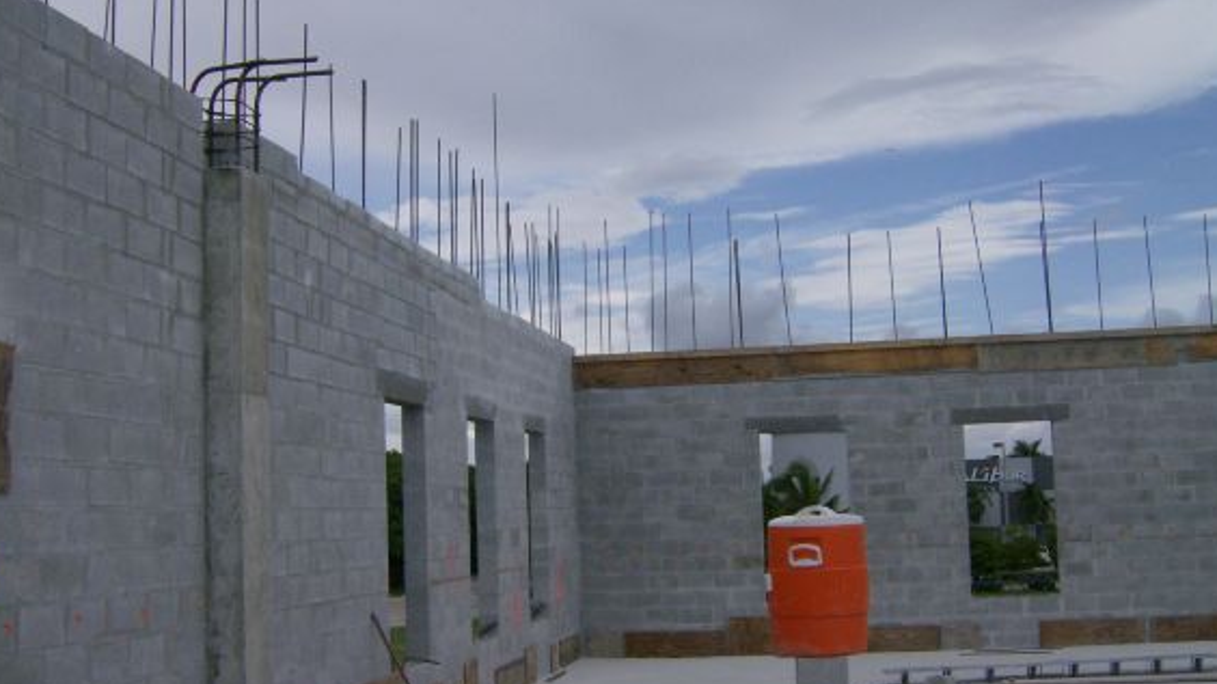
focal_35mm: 46
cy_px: 322
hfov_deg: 44.6
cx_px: 576
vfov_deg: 25.9
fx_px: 1484
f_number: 4.7
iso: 100
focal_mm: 6
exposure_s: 1/1098
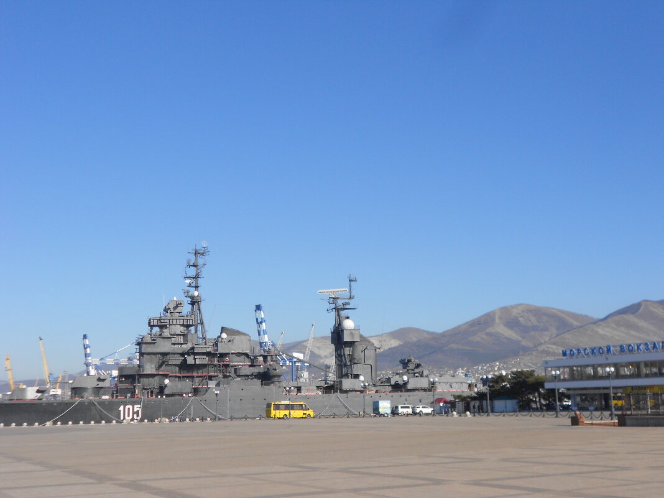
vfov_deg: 33.6
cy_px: 249
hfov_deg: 43.9
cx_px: 332
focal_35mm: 43
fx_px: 825
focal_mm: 7.9
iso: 80
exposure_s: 1/800
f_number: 4.2
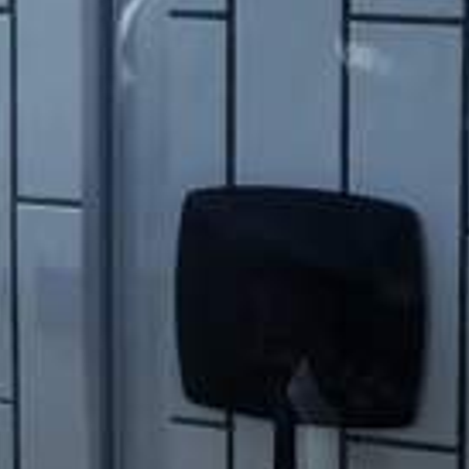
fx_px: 1824
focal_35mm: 119
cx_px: -257
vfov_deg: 14.3
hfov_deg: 13.7
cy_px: -75
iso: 40
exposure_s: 1/120
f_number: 1.8
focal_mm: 5.4
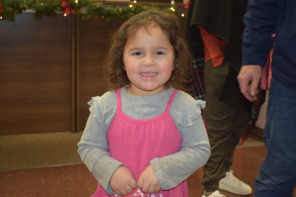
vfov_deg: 26.5
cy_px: 98
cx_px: 148
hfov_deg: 38.9
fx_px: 419
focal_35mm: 51
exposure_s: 1/60
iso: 1000
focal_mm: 34
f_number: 4.5
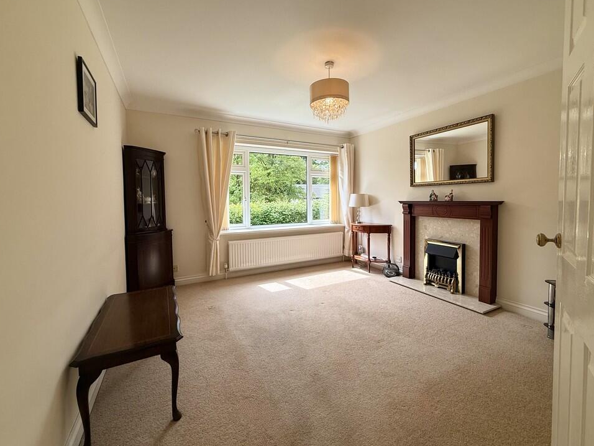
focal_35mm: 15
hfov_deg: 98.2
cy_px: 210
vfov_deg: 81.7
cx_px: 299
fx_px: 257
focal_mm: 2.22
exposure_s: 1/249
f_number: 2.2
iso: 50
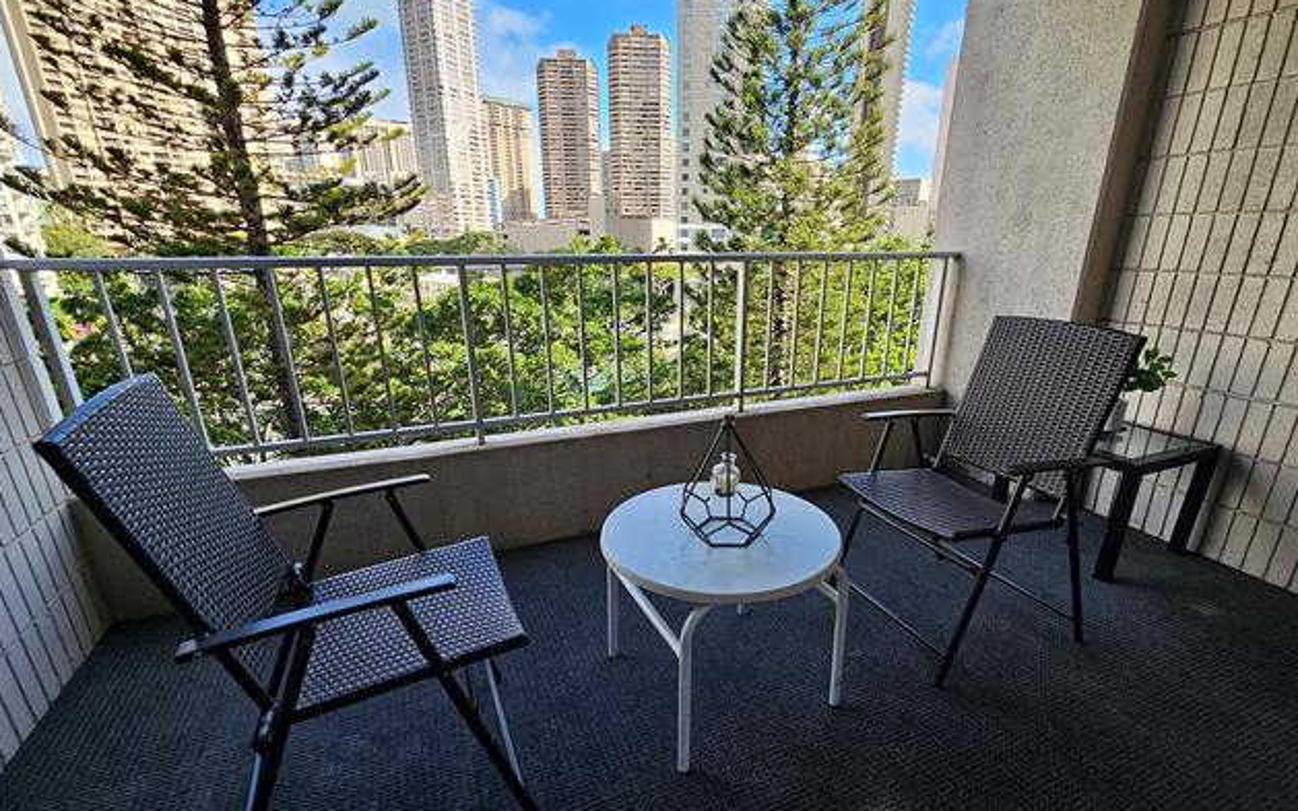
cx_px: 654
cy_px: 449
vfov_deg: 78.4
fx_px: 495
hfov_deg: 105.3
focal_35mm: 14
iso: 50
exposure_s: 1/345
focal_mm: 2.2
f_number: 2.2
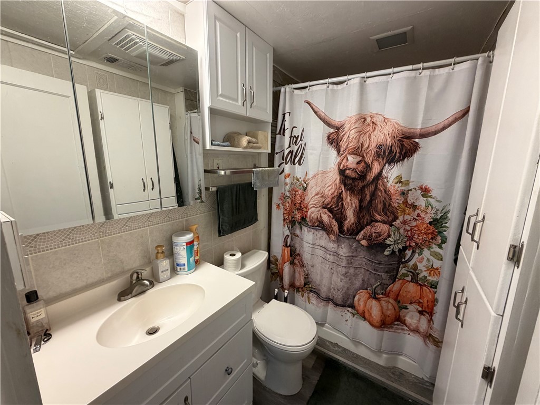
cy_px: 202
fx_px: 218
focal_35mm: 14
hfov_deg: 102.1
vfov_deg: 85.7
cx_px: 270
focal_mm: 2.22
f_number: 2.2
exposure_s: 1/120
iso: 320
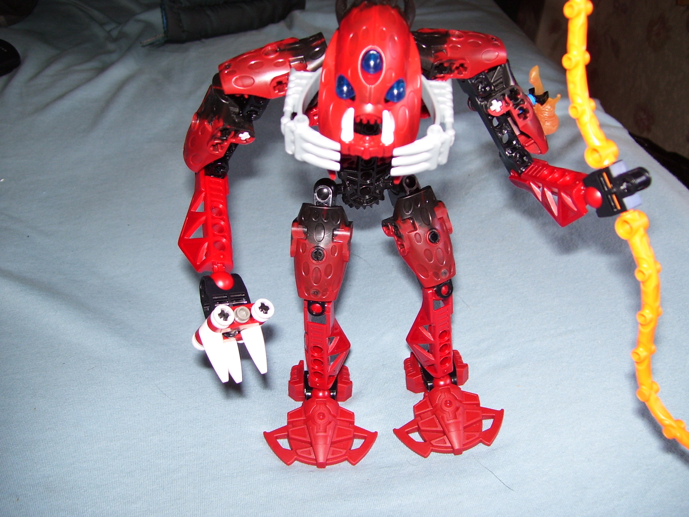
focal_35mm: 36
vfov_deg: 39.7
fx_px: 717
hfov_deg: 51.4
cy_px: 258
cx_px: 344
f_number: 2.7
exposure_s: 1/60
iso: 80
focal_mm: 6
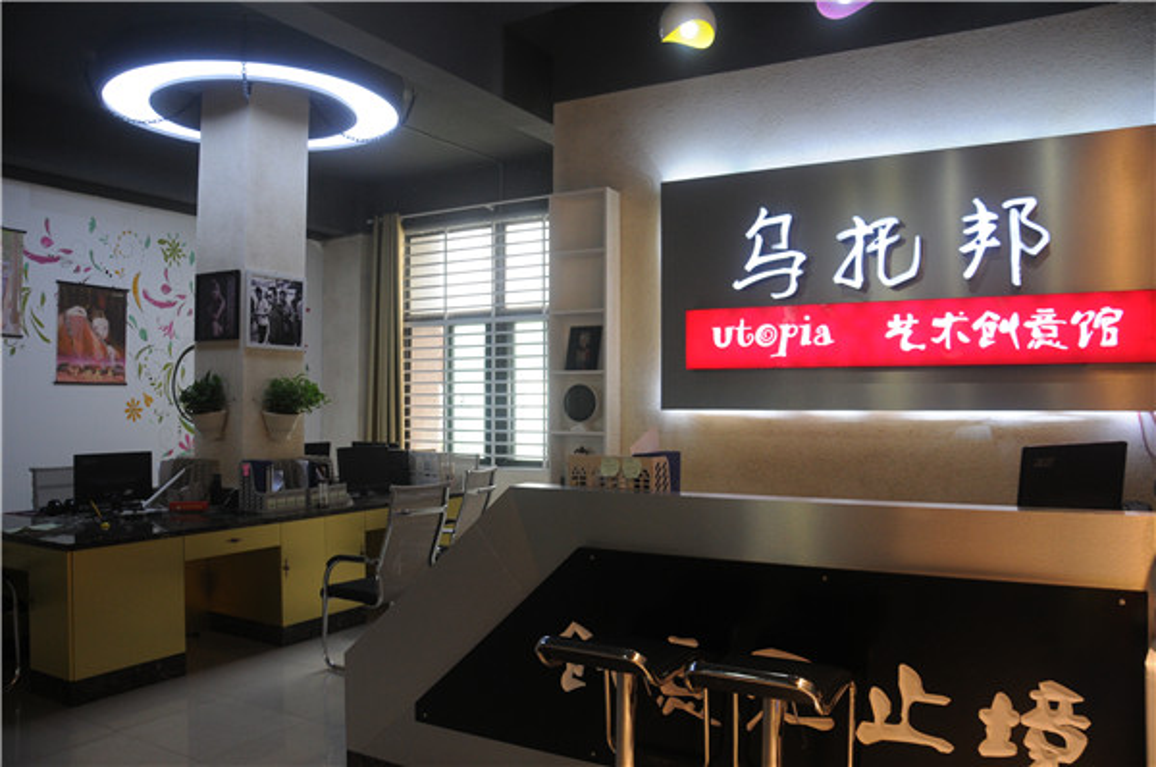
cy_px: 384
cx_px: 578
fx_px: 866
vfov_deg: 47.8
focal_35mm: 27
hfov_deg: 67.5
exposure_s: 1/60
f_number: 4
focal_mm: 18
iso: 640
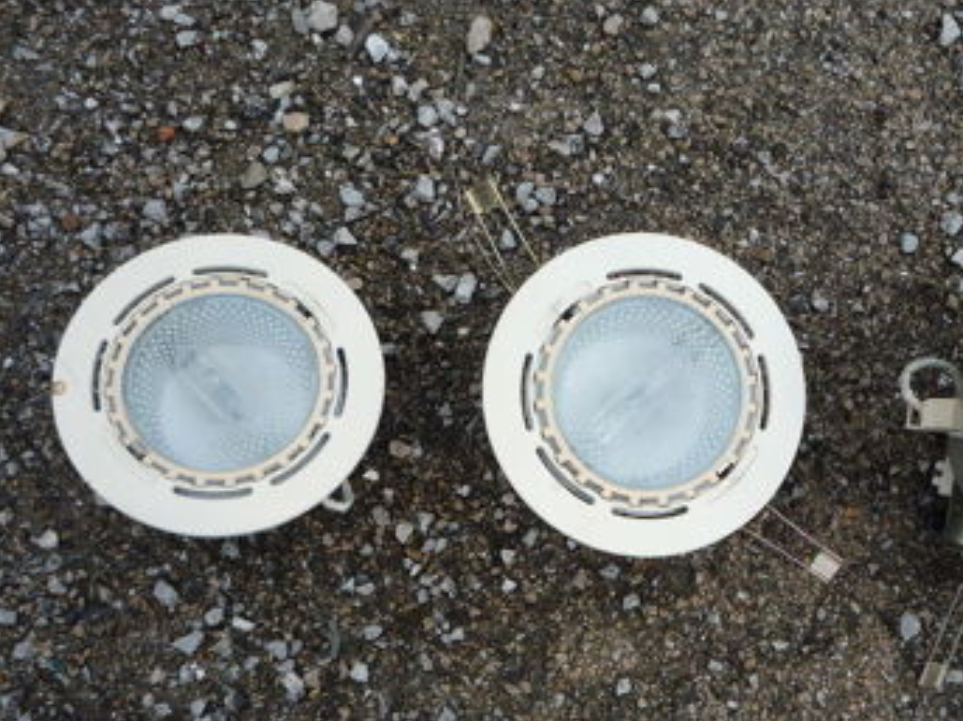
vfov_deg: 34.2
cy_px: 446
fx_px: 1168
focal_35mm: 42
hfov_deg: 44.3
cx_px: 623
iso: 100
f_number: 4
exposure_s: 1/400
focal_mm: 5.2
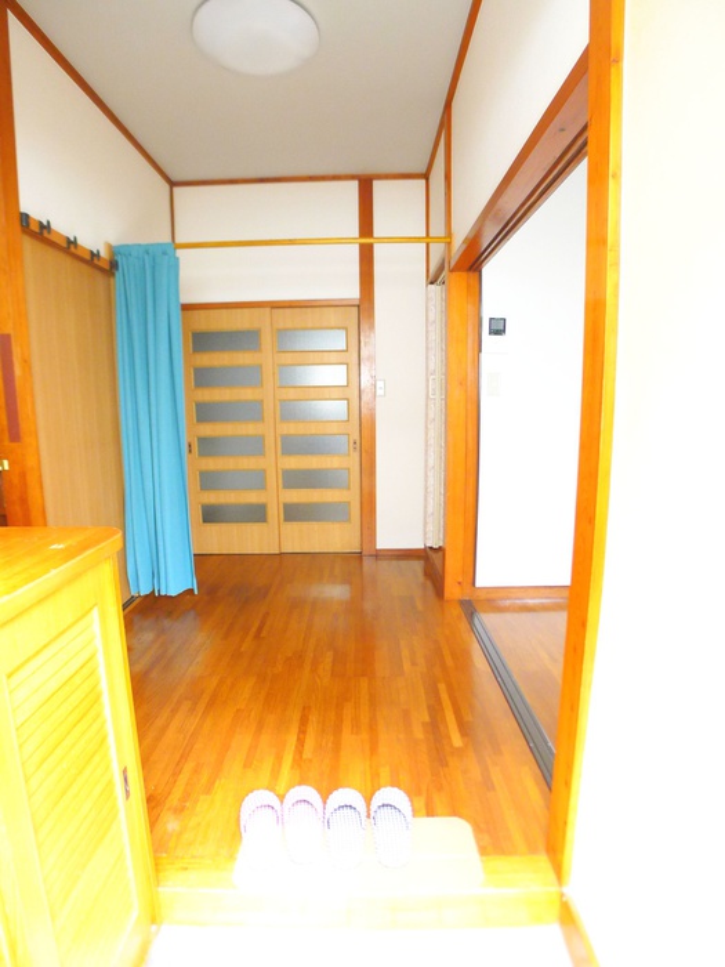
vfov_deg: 71.6
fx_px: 670
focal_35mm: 24
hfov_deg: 56.8
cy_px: 484
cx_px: 362
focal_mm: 5.1
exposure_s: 1/15
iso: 400
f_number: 2
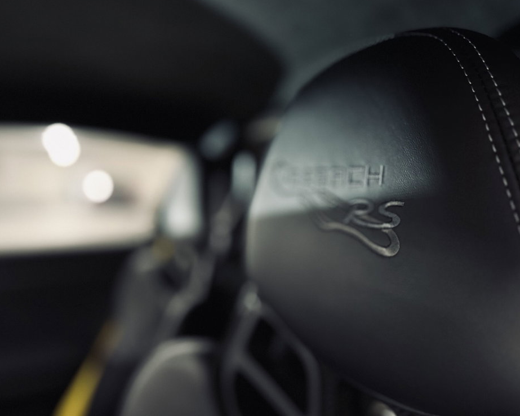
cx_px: 285
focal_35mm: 26
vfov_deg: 54.9
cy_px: 204
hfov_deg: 65.9
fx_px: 400
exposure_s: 1/33
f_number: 1.78
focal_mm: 6.86
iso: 800
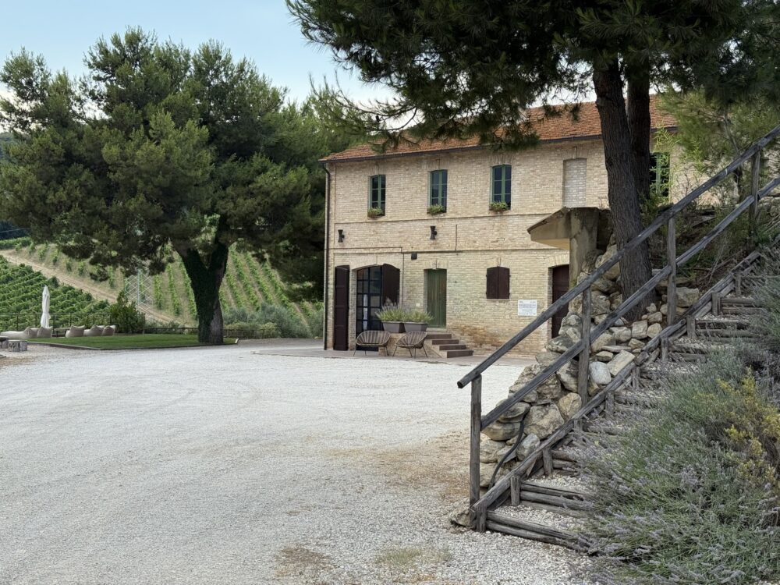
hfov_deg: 39.7
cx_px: 390
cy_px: 292
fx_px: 1082
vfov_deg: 30.3
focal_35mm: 48
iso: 80
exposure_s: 1/1330
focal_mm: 6.76
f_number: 1.78
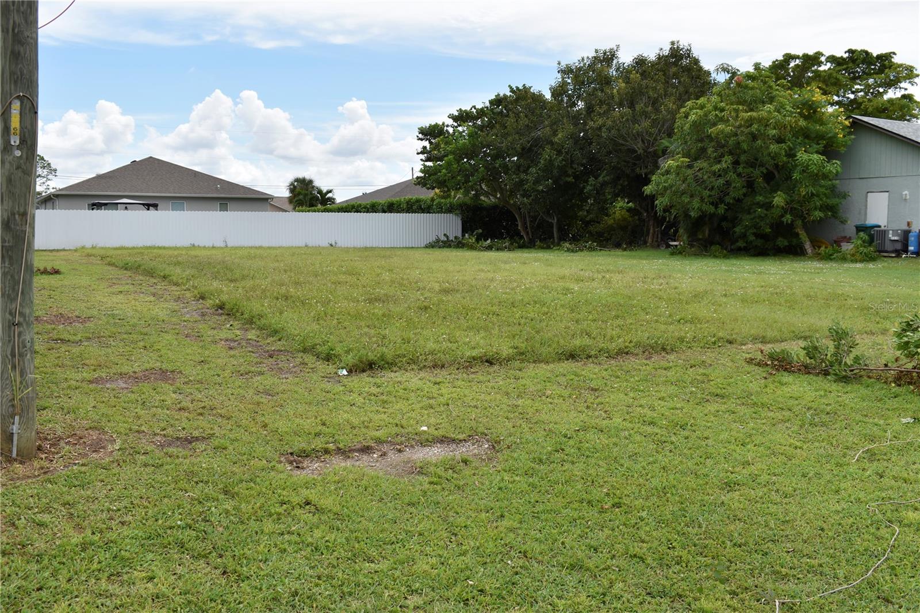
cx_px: 460
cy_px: 306
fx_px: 881
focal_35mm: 34
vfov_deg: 38.3
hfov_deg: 55.1
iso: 100
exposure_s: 1/250
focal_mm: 23
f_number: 8
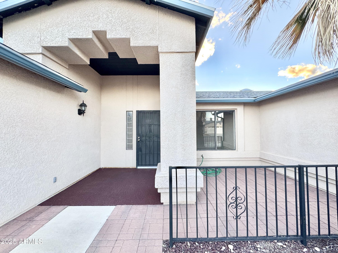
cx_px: 169
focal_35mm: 14
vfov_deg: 85.7
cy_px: 126
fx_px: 137
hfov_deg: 102.1
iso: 64
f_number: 2.2
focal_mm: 2.22
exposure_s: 1/99
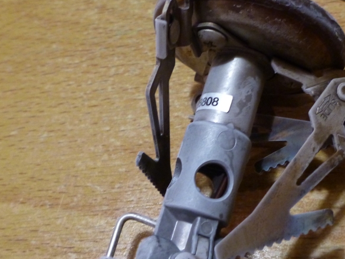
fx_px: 488
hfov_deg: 38.9
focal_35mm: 49
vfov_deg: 29.6
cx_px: 189
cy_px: 154
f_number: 3.3
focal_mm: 4.9
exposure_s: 1/10
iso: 400
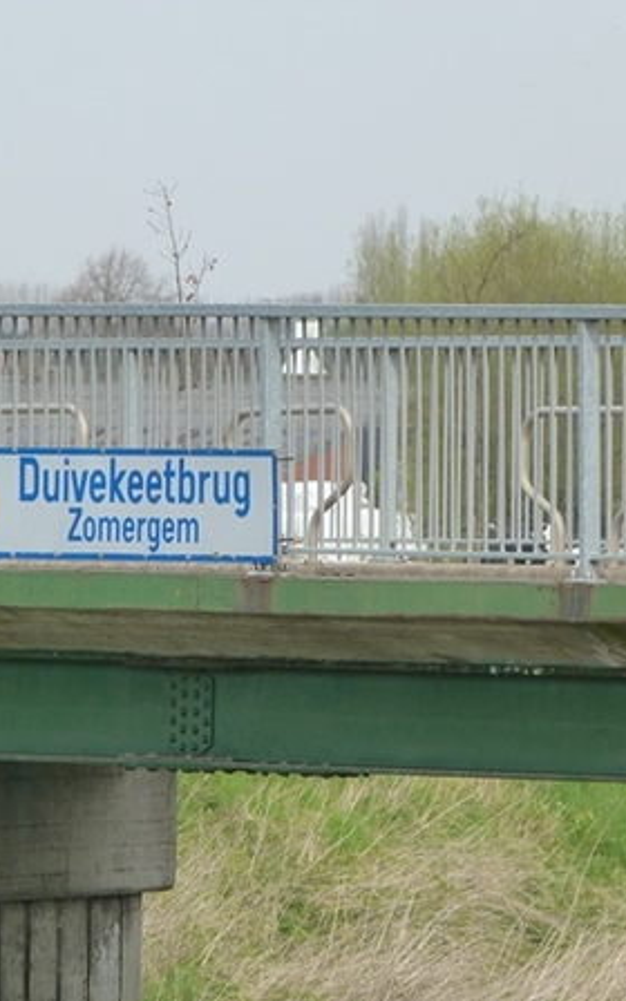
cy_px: 500
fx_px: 15696
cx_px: 152
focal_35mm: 575
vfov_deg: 3.7
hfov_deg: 2.3
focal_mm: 72.8
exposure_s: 1/250
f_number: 5
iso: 125
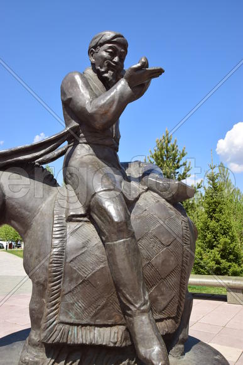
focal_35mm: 30
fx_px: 304
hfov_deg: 43.6
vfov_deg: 61.9
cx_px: 122
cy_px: 182
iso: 100
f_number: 10
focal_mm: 20
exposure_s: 1/160
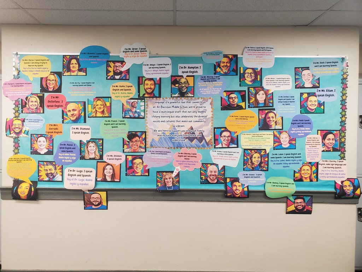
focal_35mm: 26
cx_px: 181
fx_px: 272
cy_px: 136
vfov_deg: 53.1
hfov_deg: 67.3
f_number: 2.4
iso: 250
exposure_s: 1/40
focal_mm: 4.3
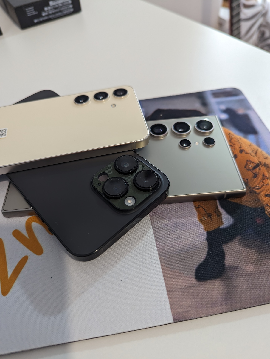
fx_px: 249
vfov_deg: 71.5
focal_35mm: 24
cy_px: 180
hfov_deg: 56.9
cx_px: 135
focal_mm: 6.81
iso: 78
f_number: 1.85
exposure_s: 1/27.6
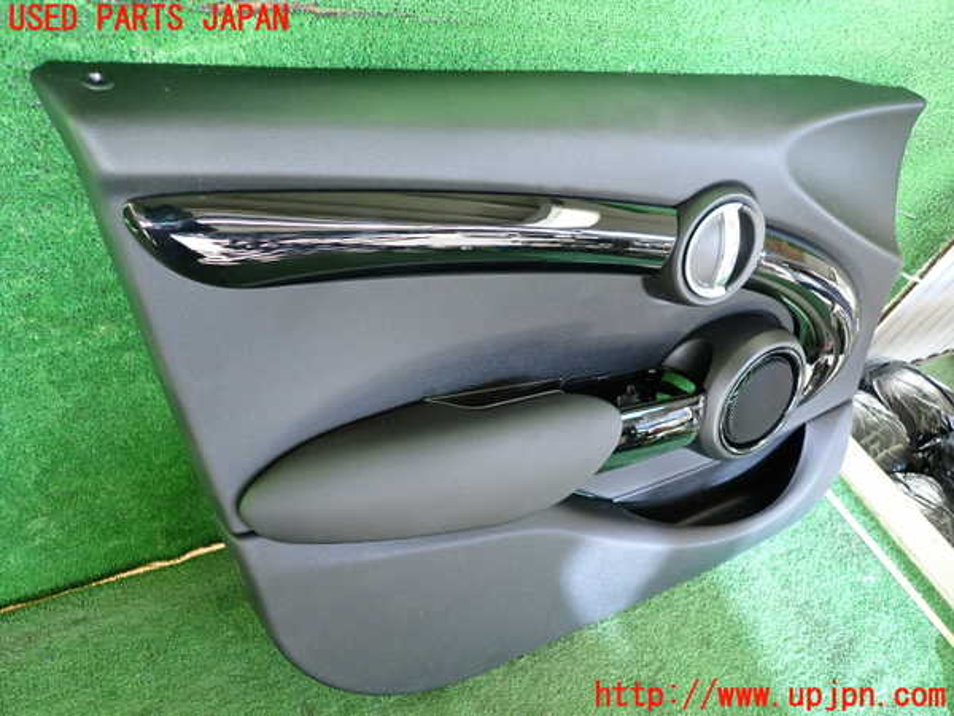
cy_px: 358
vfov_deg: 54.9
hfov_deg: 69.4
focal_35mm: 25
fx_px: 689
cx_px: 477
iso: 500
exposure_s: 1/125
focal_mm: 4.5
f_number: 2
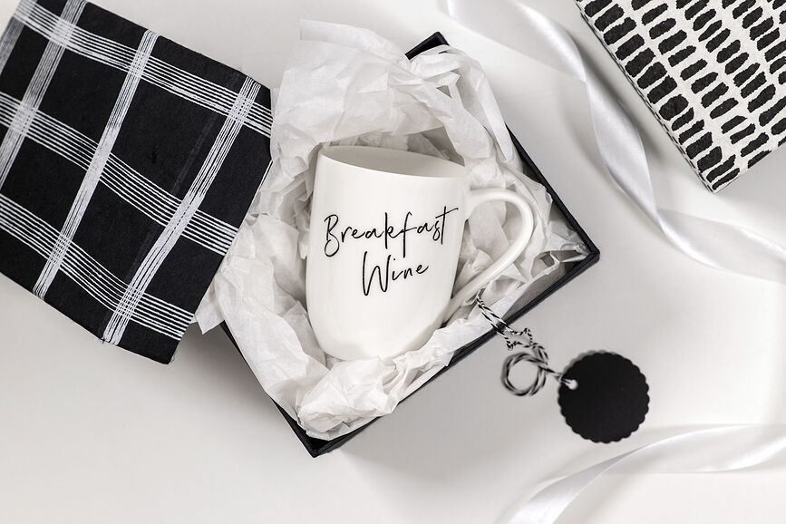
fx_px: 1856
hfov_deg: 23.9
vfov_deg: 16.1
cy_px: 262
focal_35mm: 85
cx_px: 393
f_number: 7.1
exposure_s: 1/8
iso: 100
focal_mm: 85
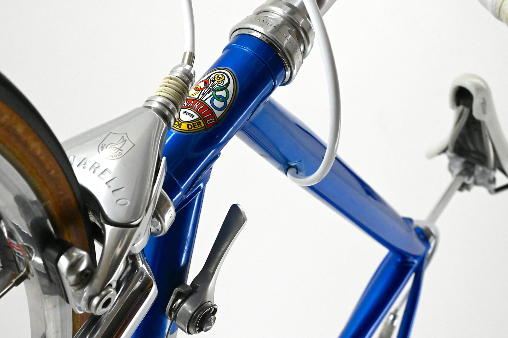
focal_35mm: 70
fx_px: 987
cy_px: 169
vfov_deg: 19.4
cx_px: 254
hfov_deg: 28.9
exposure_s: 1/640
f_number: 20
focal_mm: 70
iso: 20000
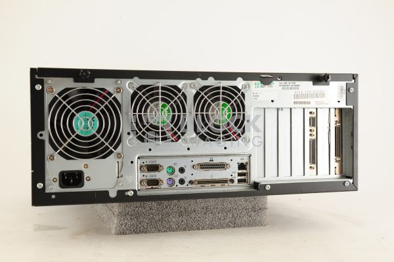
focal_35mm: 50
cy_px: 131
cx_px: 197
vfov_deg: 26.9
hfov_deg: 39.6
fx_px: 547
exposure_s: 1/125
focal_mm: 50
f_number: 11
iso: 1600
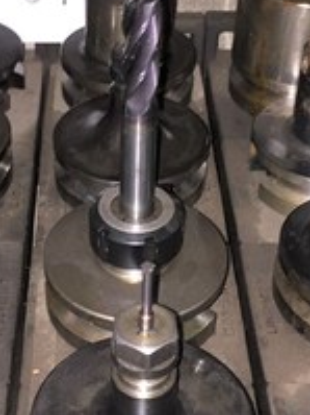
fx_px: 837
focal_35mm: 70
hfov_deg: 21.0
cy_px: 167
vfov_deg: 27.7
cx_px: 125
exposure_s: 1/17
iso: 80
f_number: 2.2
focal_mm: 4.15
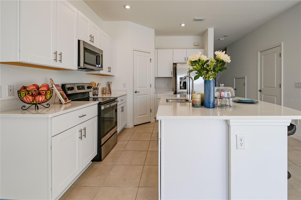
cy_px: 100
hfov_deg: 100.4
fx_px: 125
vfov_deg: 77.2
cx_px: 150
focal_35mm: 15
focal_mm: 10
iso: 64
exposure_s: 1/125
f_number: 3.5
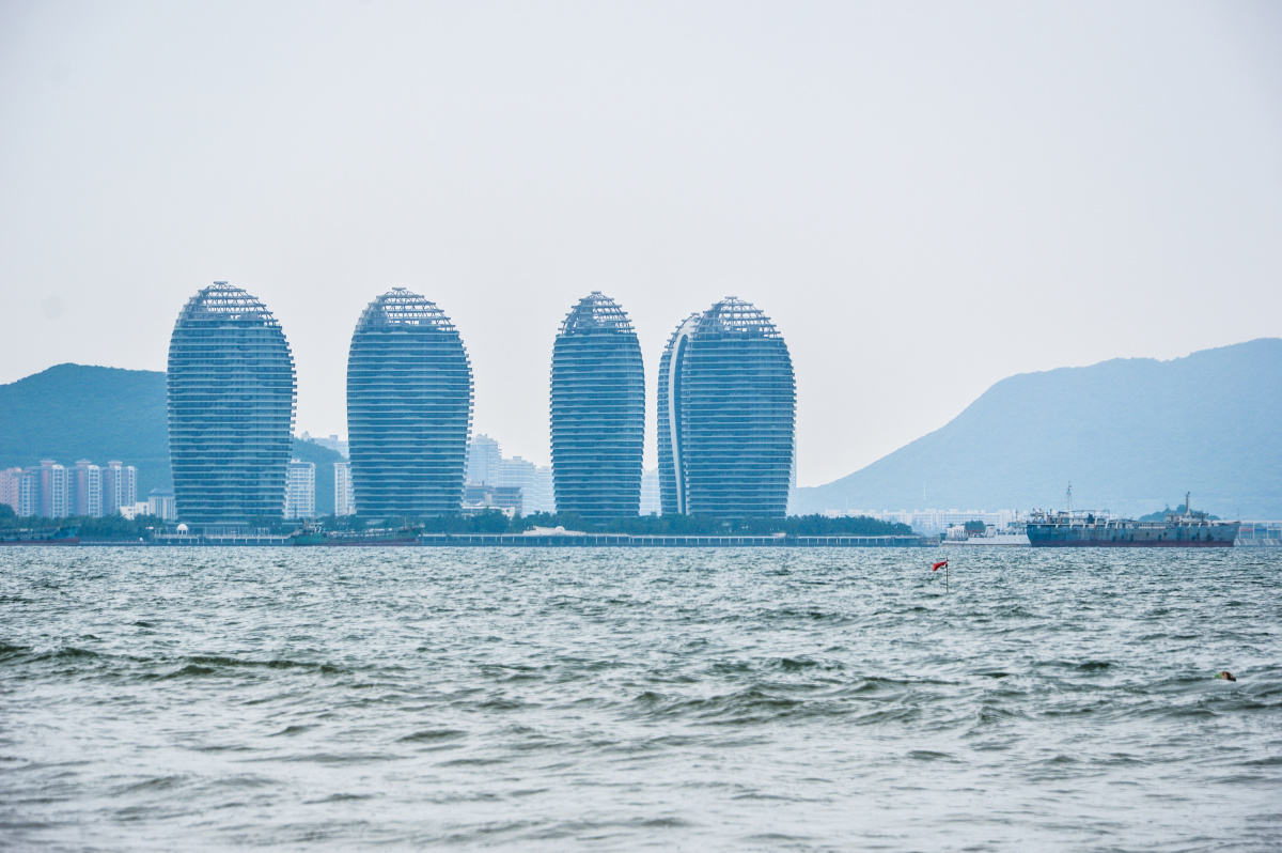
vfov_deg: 8.7
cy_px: 426
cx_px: 641
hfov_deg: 13.1
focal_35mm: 158
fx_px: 5604
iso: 100
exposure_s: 1/400
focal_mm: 105
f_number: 8
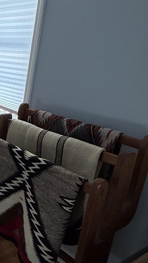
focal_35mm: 38
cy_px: 124
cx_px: -82
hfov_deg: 23.8
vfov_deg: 52.8
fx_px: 265
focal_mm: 2.22
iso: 100
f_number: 2.2
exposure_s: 1/120
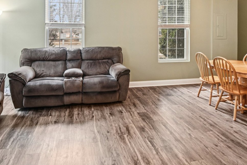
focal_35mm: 25
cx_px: 113
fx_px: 172
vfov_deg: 48.7
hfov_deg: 71.4
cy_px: 36
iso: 400
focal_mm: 10
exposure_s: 1/10
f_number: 8
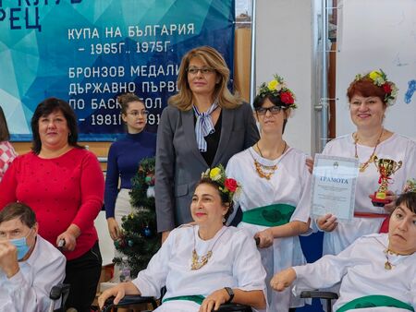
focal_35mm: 96
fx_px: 1154
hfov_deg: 20.4
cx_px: 208
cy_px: 156
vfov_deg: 15.4
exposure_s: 1/33.2
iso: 320
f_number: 3.5
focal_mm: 16.85
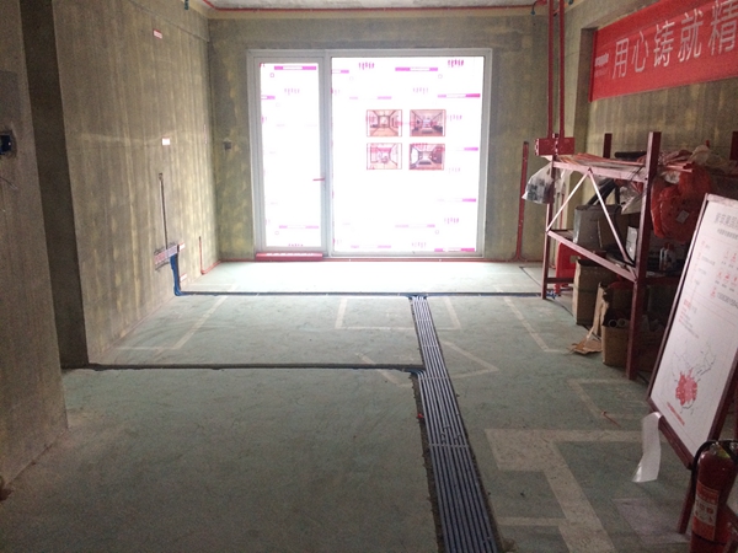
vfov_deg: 48.2
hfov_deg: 61.7
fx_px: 618
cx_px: 369
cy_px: 276
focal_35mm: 29
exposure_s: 1/30
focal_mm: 4.15
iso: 250
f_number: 2.2
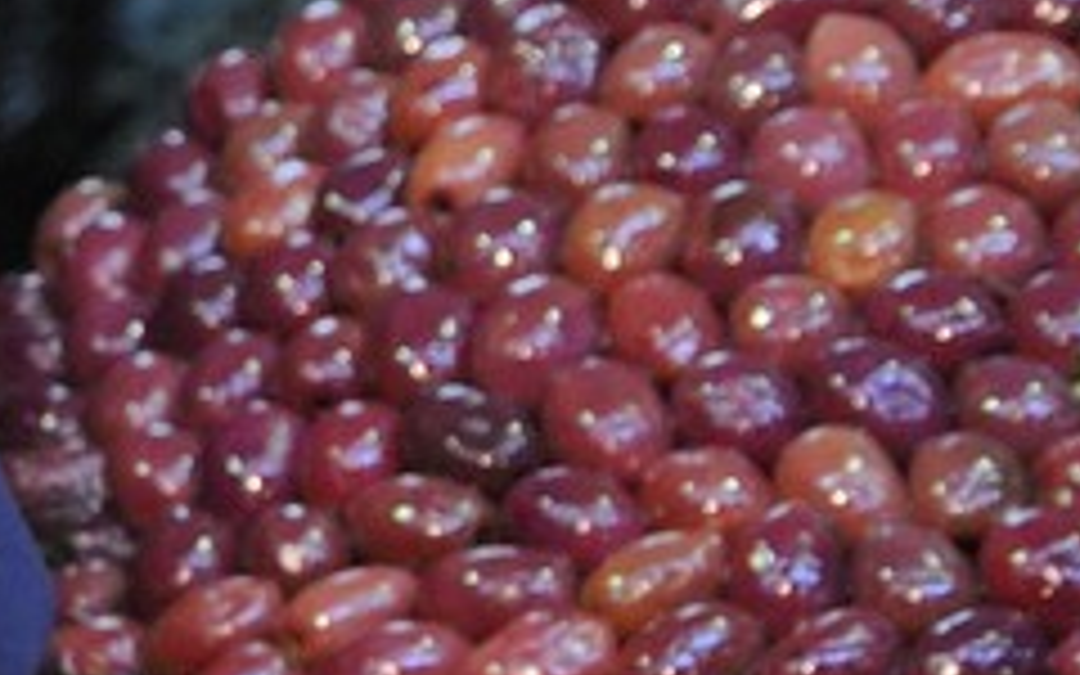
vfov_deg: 5.3
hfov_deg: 7.5
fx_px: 7182
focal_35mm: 244
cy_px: 1359
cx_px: -2187
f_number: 6.3
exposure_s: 1/60
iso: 800
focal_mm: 36
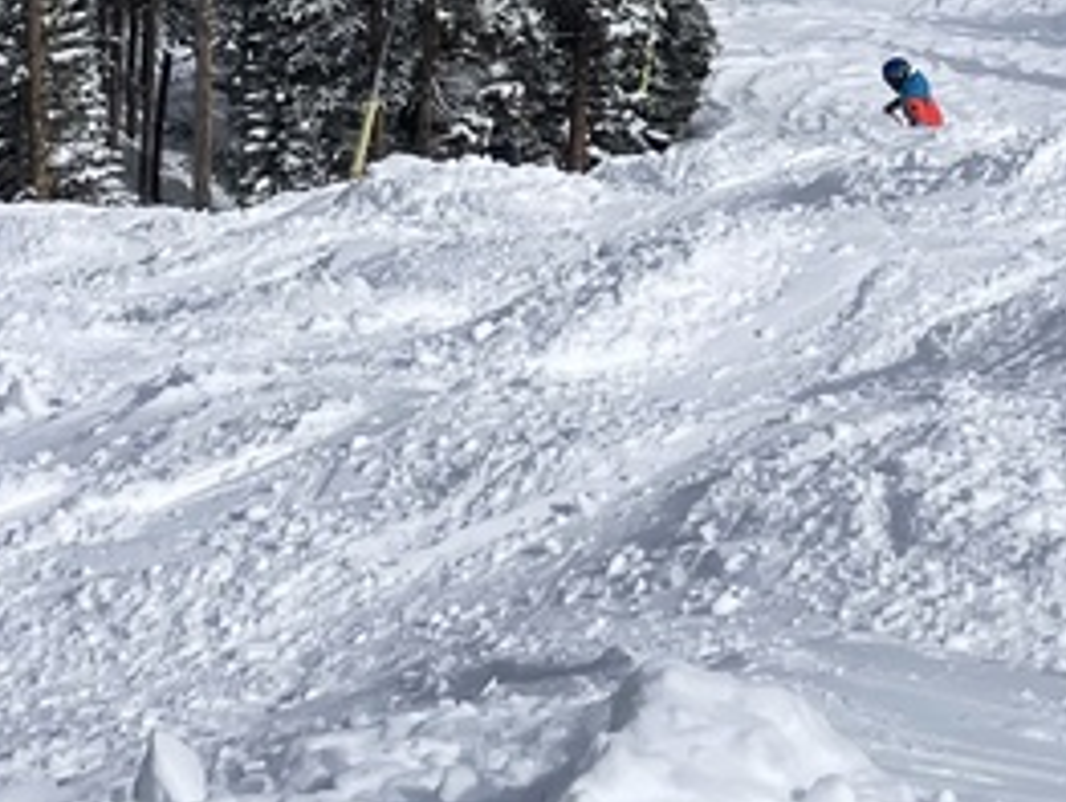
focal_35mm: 127
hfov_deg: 15.4
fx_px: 3915
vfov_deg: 11.0
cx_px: 850
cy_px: -603
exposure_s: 1/13333
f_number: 1.6
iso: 32
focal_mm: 4.2
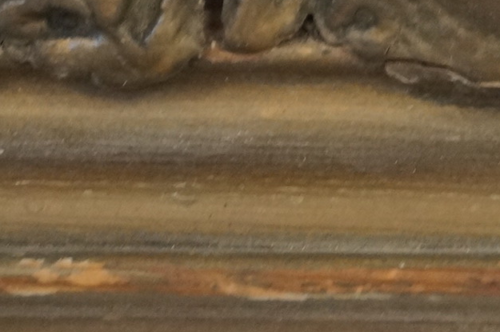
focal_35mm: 151
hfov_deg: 13.4
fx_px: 2094
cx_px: 544
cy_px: -93
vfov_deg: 8.9
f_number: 4.5
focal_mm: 30
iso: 1250
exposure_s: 1/60
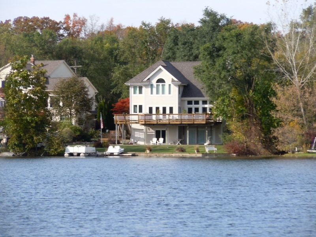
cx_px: 158
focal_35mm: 196
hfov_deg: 10.1
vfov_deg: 7.6
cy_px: 118
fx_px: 1789
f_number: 5.6
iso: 100
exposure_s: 1/250
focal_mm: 35
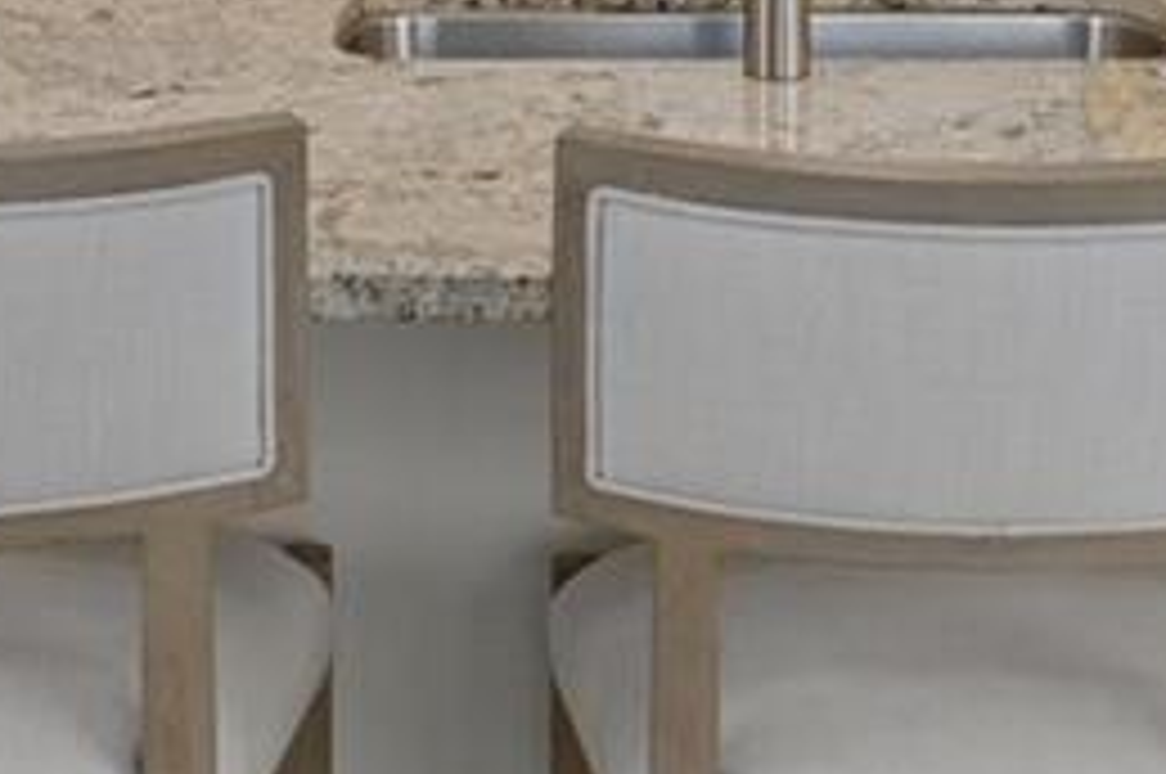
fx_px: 3202
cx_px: 581
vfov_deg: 12.8
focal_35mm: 99
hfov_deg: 20.6
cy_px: -513
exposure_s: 1/5
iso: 320
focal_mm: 16
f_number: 9
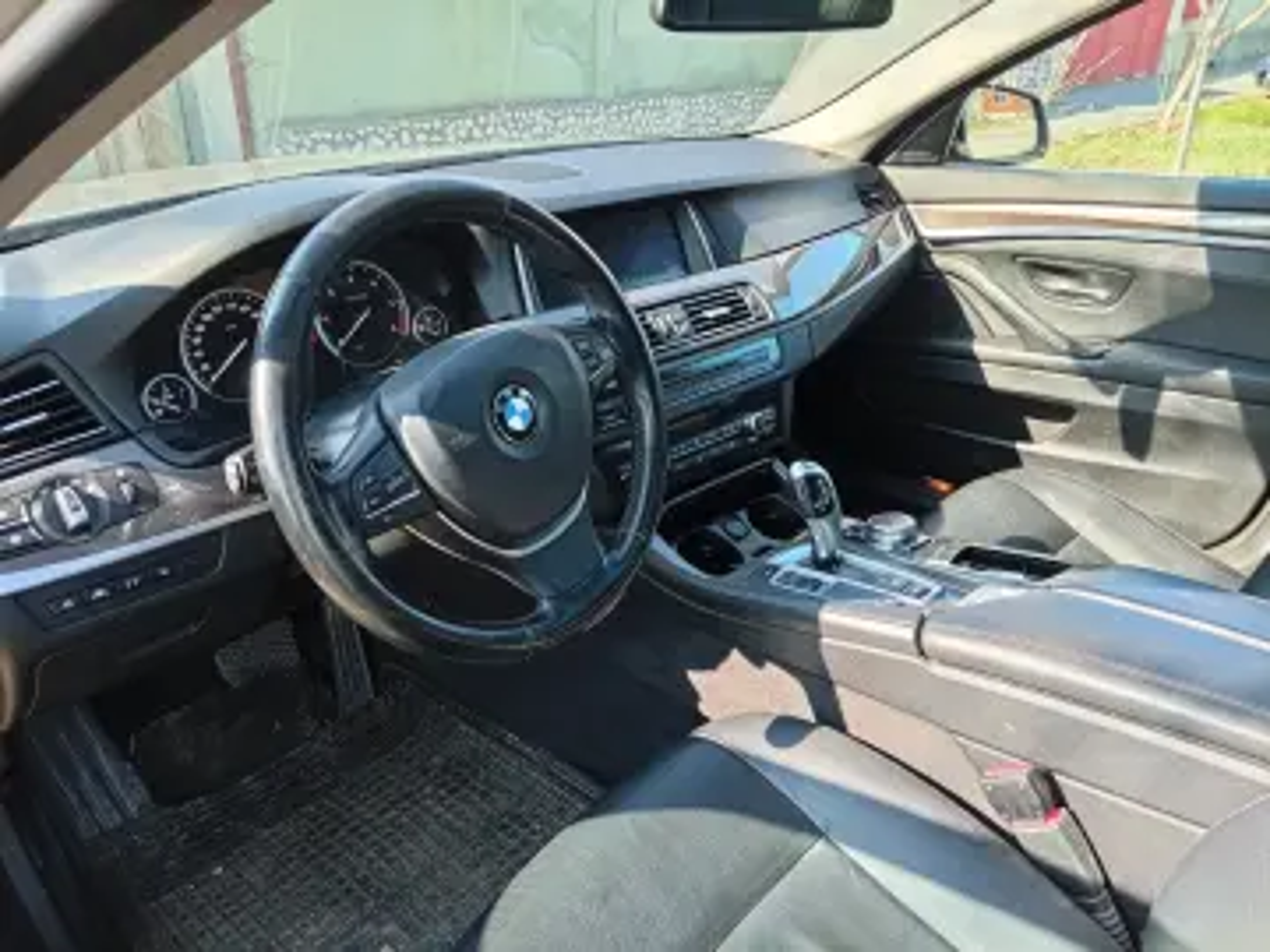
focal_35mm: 26
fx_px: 954
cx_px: 635
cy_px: 476
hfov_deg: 67.3
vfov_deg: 53.1
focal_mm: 4.15
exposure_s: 1/50
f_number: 1.8
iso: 53
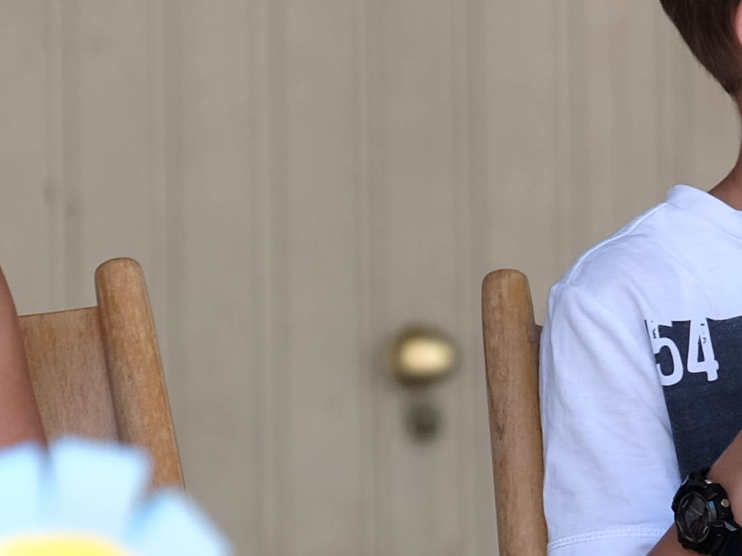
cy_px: 332
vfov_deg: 2.2
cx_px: 1032
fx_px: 14553
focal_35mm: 679
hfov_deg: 2.9
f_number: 2.8
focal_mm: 83.8
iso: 200
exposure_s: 1/160
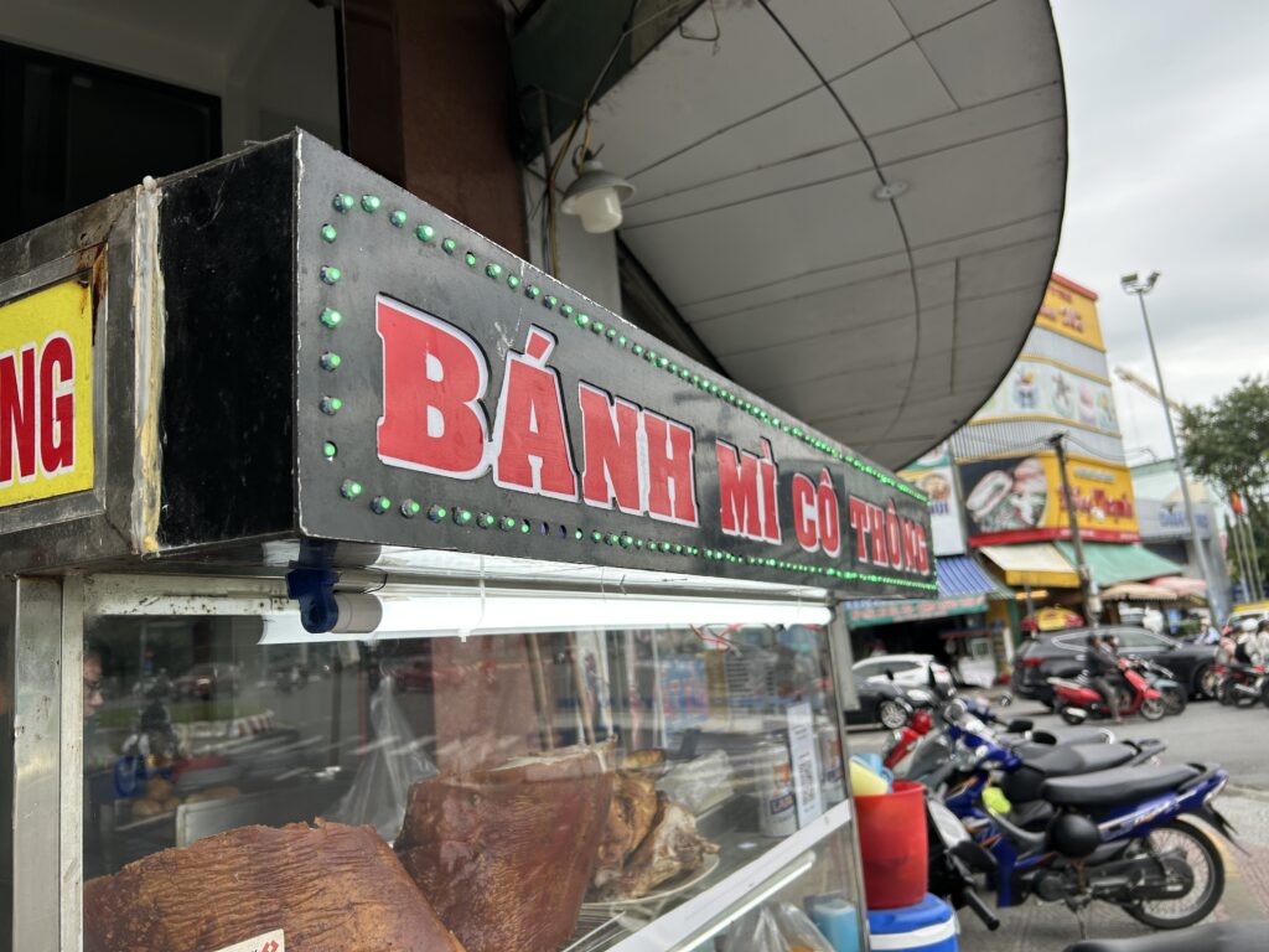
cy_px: 476
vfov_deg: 53.1
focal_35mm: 26
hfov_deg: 67.3
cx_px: 634
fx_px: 953
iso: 50
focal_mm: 5.7
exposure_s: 1/397
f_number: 1.5
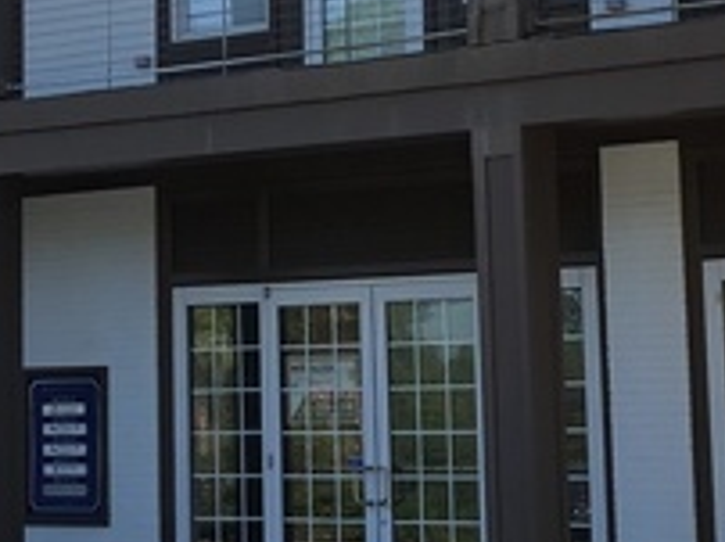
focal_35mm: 138
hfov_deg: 14.2
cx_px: 147
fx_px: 2887
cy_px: 50
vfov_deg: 10.7
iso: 20
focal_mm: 3.99
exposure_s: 1/873
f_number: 1.8
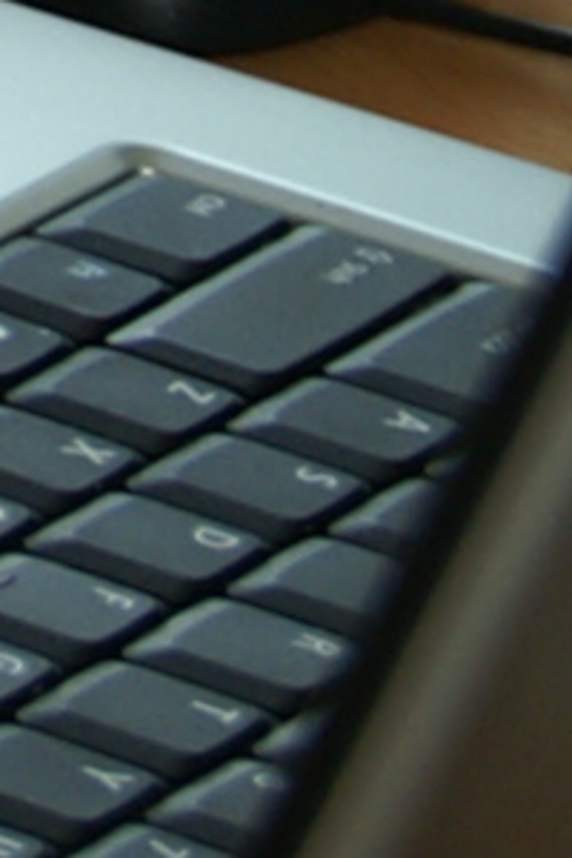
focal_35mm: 421
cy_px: -1070
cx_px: -1487
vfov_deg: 4.8
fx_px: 10033
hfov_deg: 3.2
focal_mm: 28
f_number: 4
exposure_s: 1/125
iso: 200
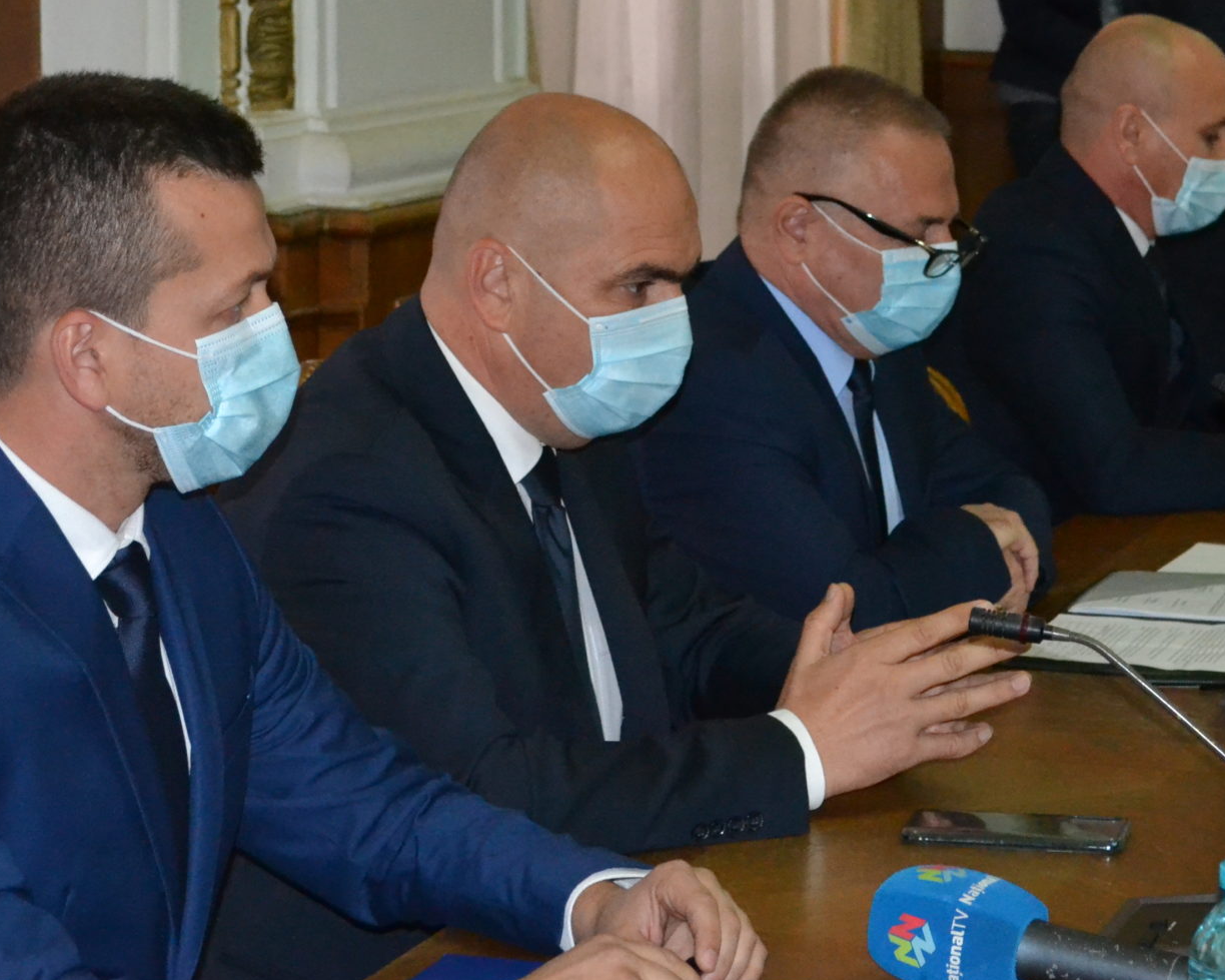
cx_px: 860
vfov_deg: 14.5
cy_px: 349
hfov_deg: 18.0
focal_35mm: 106
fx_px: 3843
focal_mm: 36
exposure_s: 1/60
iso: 3200
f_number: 5
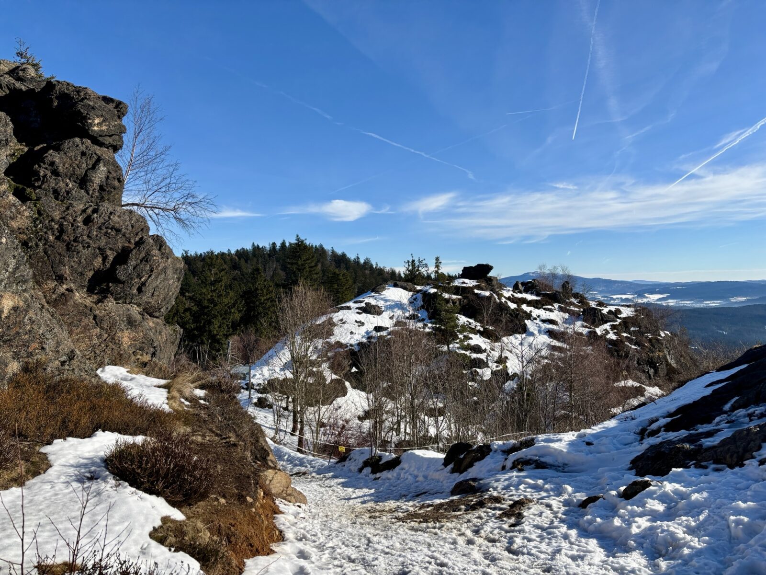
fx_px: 575
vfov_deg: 53.1
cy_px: 288
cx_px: 383
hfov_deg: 67.3
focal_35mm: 26
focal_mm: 5.96
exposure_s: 1/4425
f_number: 1.6
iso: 50
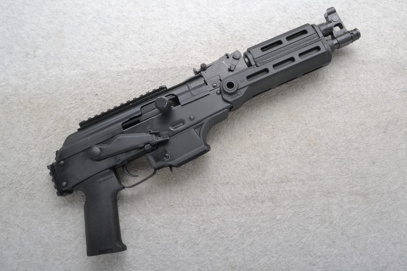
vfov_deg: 40.0
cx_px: 204
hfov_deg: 57.2
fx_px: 373
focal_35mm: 33
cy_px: 136
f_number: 20
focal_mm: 22
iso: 3200
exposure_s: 1/125
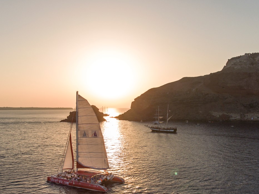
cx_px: 142
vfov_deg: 44.5
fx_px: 232
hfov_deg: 58.2
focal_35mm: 31
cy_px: 136
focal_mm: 3.61
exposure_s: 1/730
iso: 100
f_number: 2.8
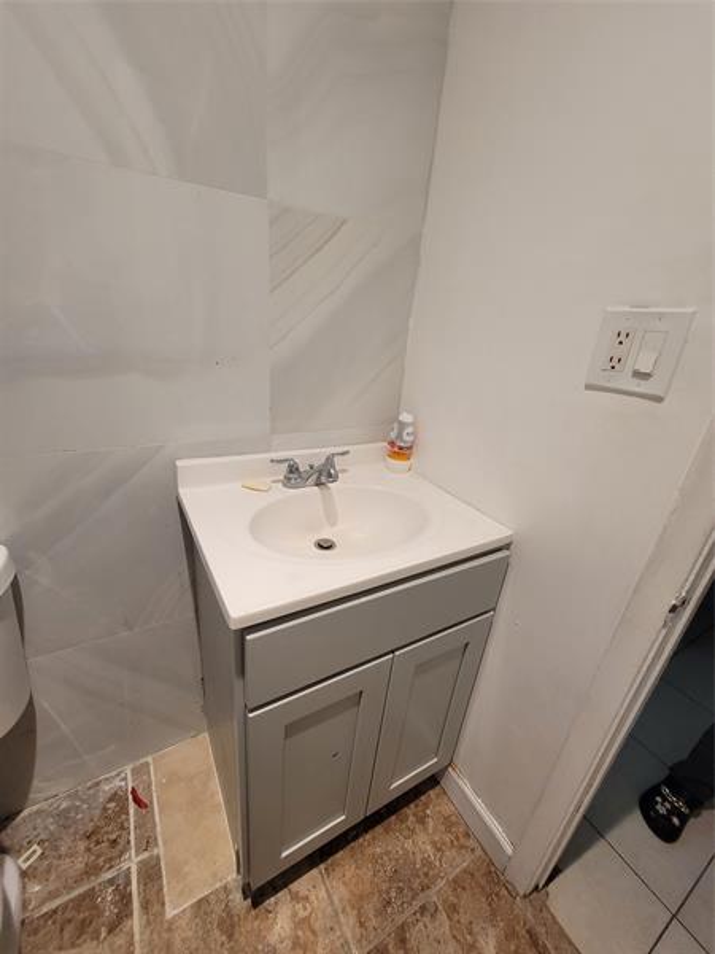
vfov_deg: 106.2
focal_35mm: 13
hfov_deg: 89.9
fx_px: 358
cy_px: 477
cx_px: 358
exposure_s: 1/60
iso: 250
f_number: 2.2
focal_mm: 2.2
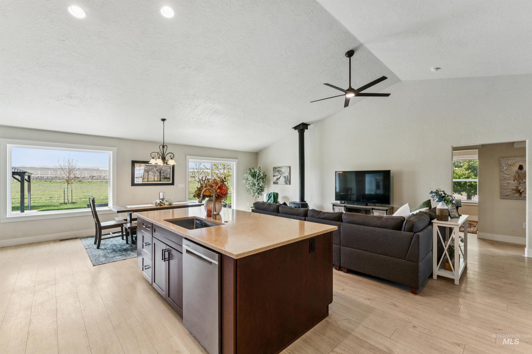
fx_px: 229
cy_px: 177
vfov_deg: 75.5
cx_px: 266
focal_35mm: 16
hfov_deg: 98.5
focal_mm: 15.5
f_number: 13
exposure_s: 1/20
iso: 400
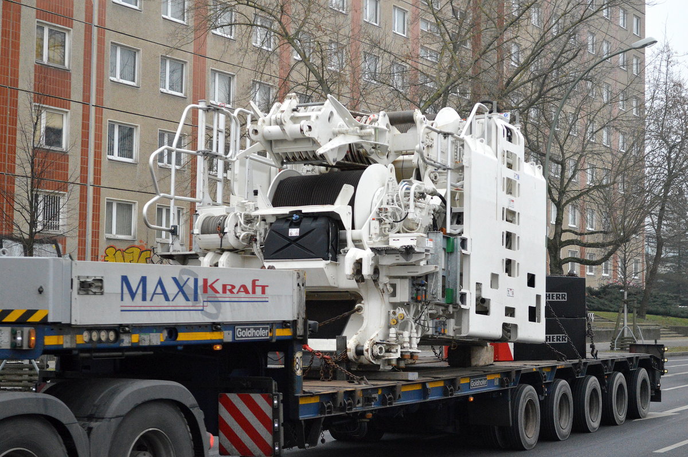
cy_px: 228
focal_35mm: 66
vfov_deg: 20.6
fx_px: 1260
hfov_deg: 30.5
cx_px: 344
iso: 2200
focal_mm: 44
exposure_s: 1/500
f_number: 5.3
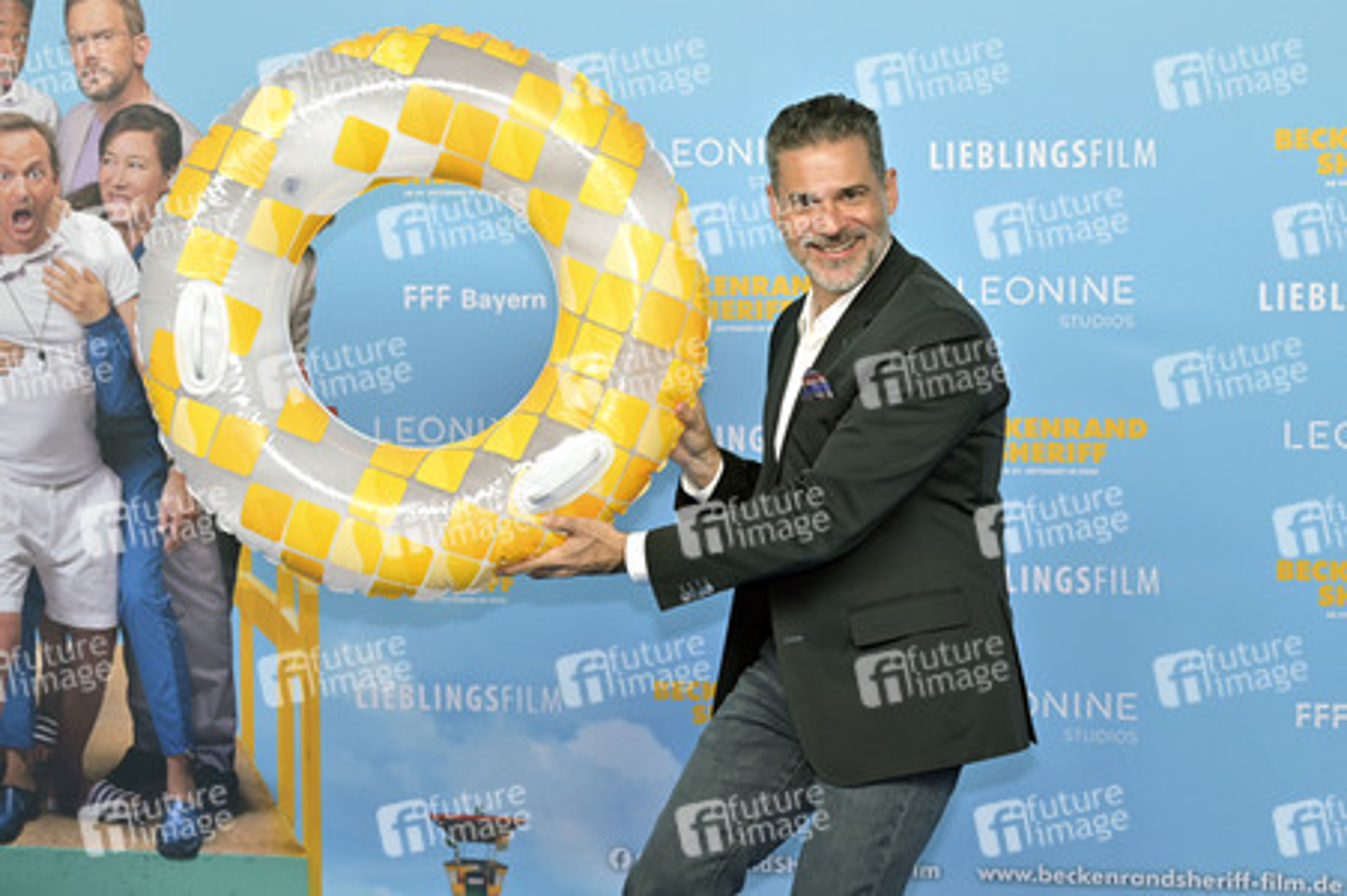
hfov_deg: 37.5
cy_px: 448
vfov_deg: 25.5
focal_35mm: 53
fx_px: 1982
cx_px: 674
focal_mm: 53
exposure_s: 1/100
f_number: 4
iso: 160
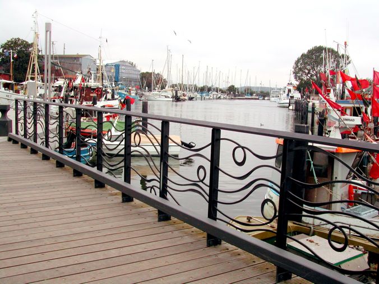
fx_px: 416
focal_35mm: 38
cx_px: 190
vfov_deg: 37.7
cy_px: 142
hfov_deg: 49.0
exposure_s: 1/102
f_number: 7.6
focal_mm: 8
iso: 100
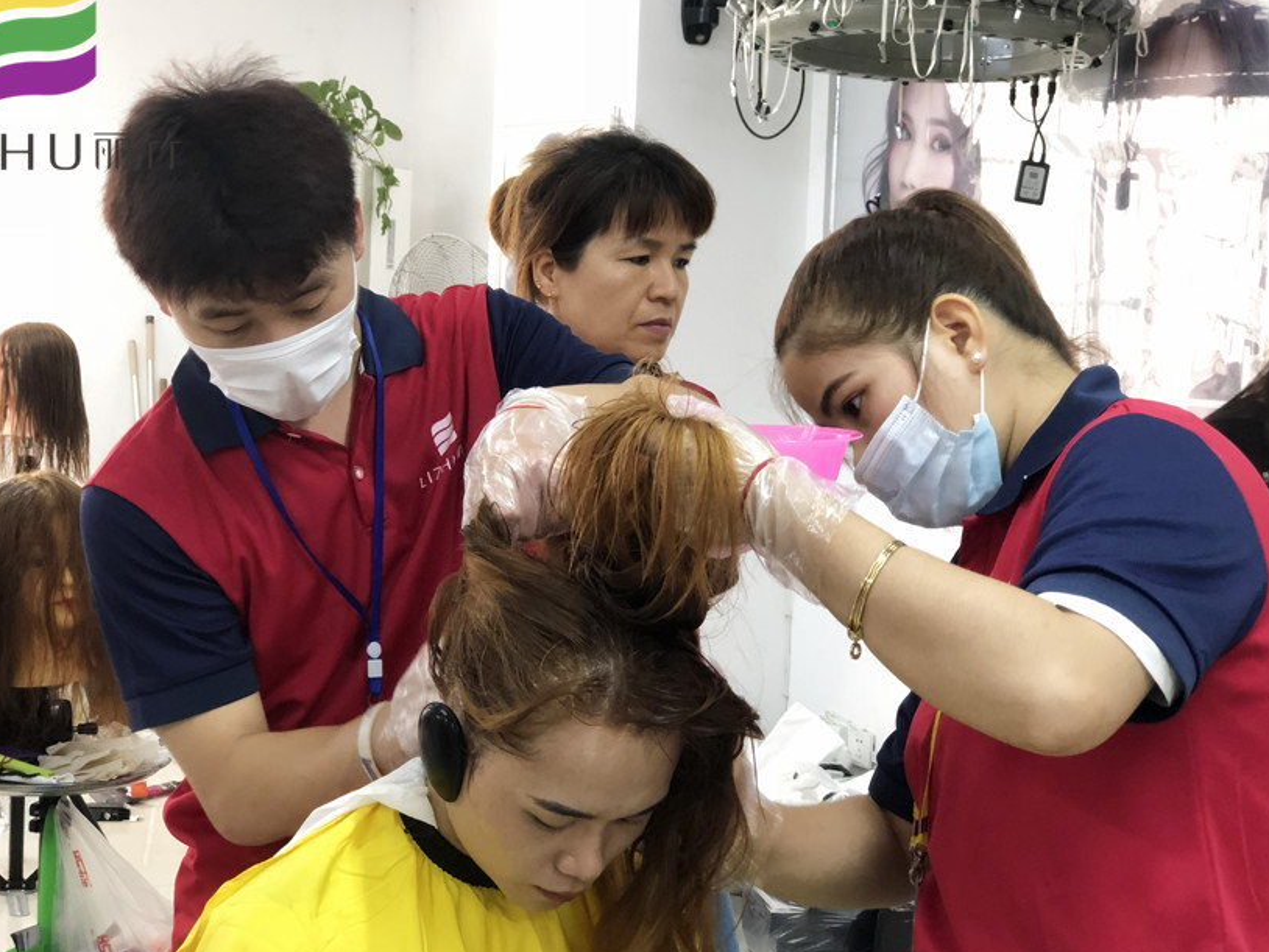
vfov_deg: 23.3
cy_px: 464
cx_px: 572
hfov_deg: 30.7
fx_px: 2310
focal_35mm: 63
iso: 250
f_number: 2.8
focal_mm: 6.6
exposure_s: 1/33
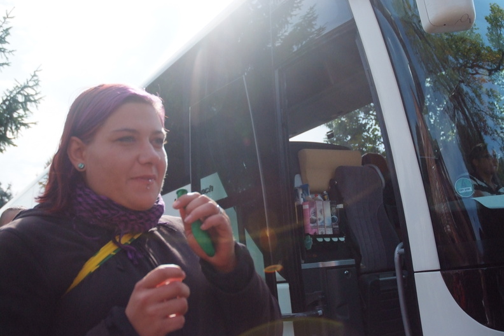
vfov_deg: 35.1
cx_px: 252
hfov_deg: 50.7
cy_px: 168
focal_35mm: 38
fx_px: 532
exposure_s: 1/6400
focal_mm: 25
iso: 1600
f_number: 3.8
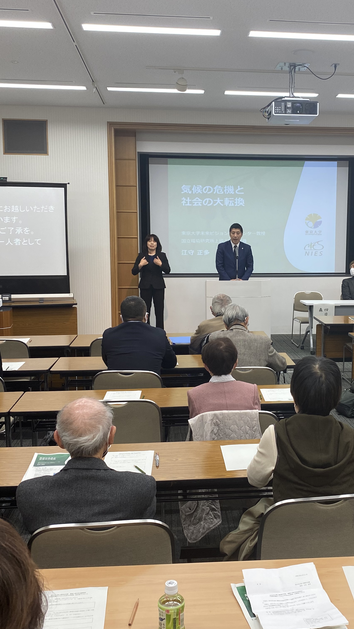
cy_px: 314
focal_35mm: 38
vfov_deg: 52.8
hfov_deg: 30.9
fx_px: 634
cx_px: 246
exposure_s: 1/120
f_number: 1.8
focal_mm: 4.25
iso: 80
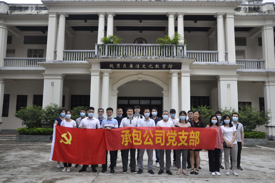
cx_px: 138
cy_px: 92
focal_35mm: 27
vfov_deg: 47.8
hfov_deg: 67.4
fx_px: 206
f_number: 3.8
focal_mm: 18
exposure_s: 1/640
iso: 800
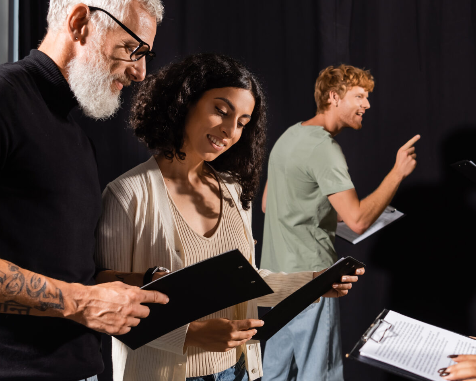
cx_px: 336
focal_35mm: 63
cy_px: 183
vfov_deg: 24.2
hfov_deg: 29.7
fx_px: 887
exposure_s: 1/200
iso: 100
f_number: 4
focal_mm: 31
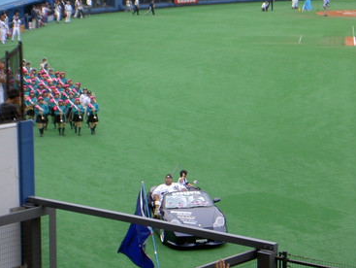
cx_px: 169
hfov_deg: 15.8
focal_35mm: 125
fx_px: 1287
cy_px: 146
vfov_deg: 11.9
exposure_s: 1/100
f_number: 4.9
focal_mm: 16.8
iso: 50
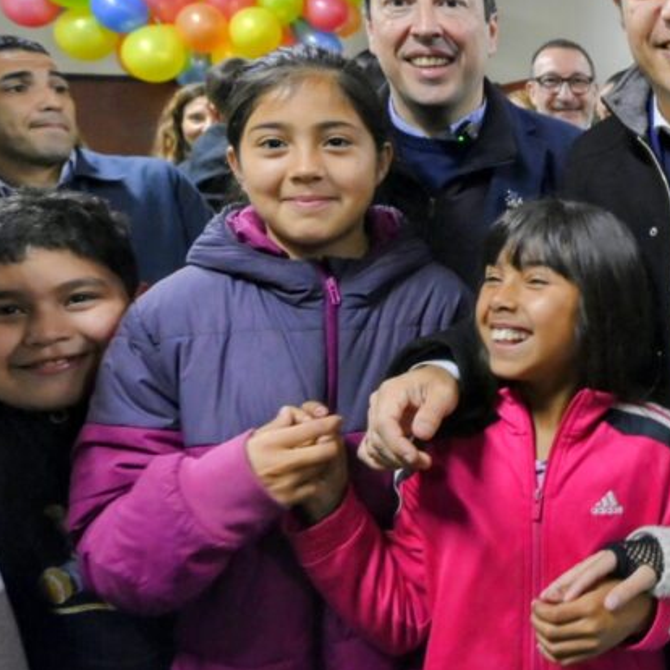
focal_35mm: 23
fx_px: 504
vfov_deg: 66.9
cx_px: 510
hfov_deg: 63.0
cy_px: 282
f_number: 3.5
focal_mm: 14
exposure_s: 1/160
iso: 3200
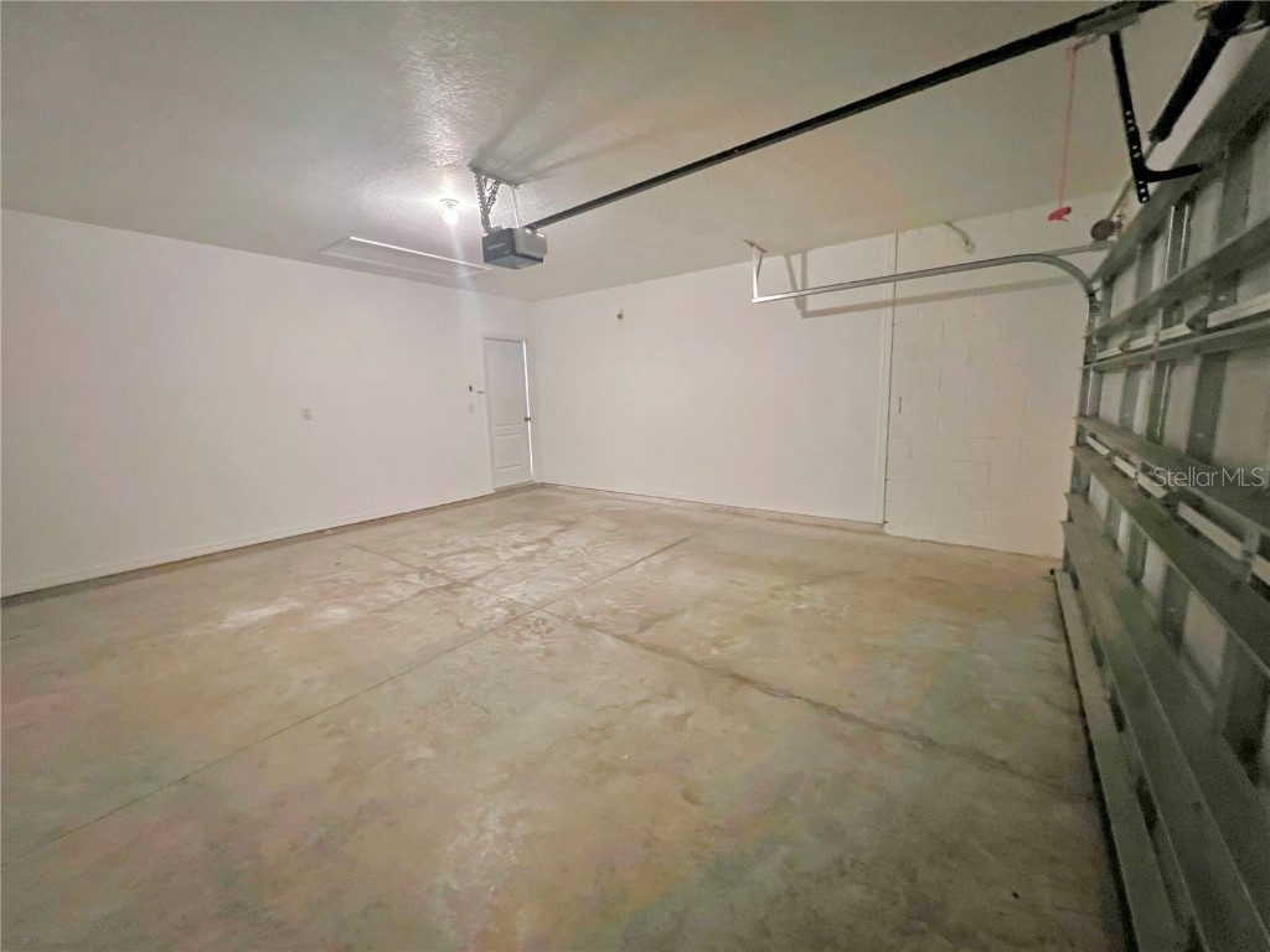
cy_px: 476
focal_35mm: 13
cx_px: 635
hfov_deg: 106.2
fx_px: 477
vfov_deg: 89.9
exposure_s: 1/40
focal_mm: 1.57
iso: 800
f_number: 1.8
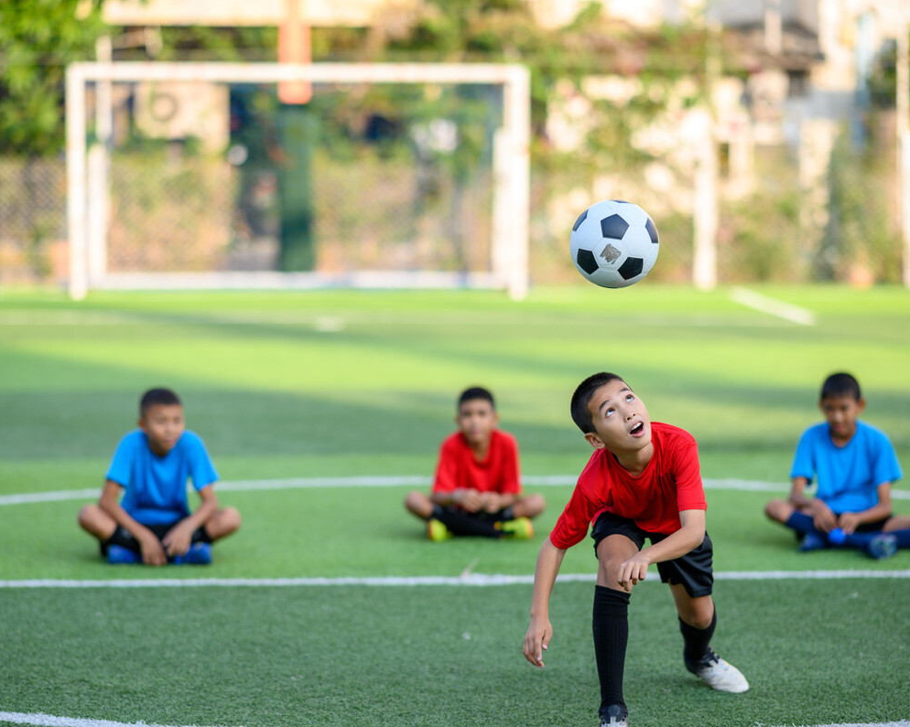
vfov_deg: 13.0
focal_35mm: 119
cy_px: 365
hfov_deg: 16.2
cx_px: 451
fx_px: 3205
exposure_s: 1/2000
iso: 200
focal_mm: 105
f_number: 1.8
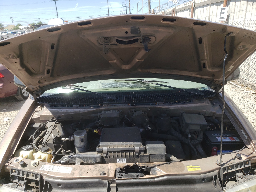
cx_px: 128
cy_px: 96
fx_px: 192
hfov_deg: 67.3
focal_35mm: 26
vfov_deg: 53.1
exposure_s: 1/1429
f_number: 1.5
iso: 50
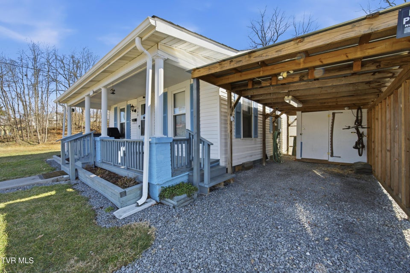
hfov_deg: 104.3
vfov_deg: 81.2
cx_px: 205
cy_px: 136
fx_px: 159
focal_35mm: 14
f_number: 16
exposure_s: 1/320
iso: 400
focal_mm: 14
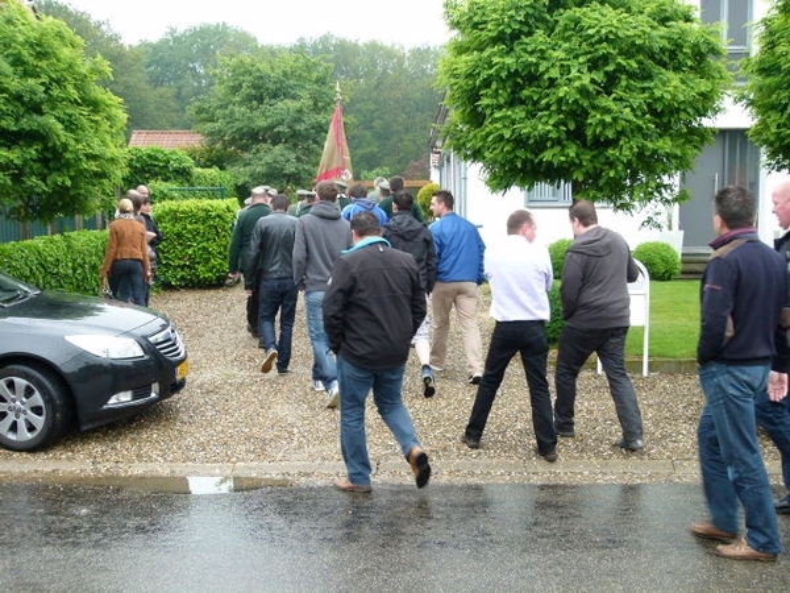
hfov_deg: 44.8
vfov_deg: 34.3
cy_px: 296
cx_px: 395
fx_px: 959
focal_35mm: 42
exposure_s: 1/100
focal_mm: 7.6
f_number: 3.2
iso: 100
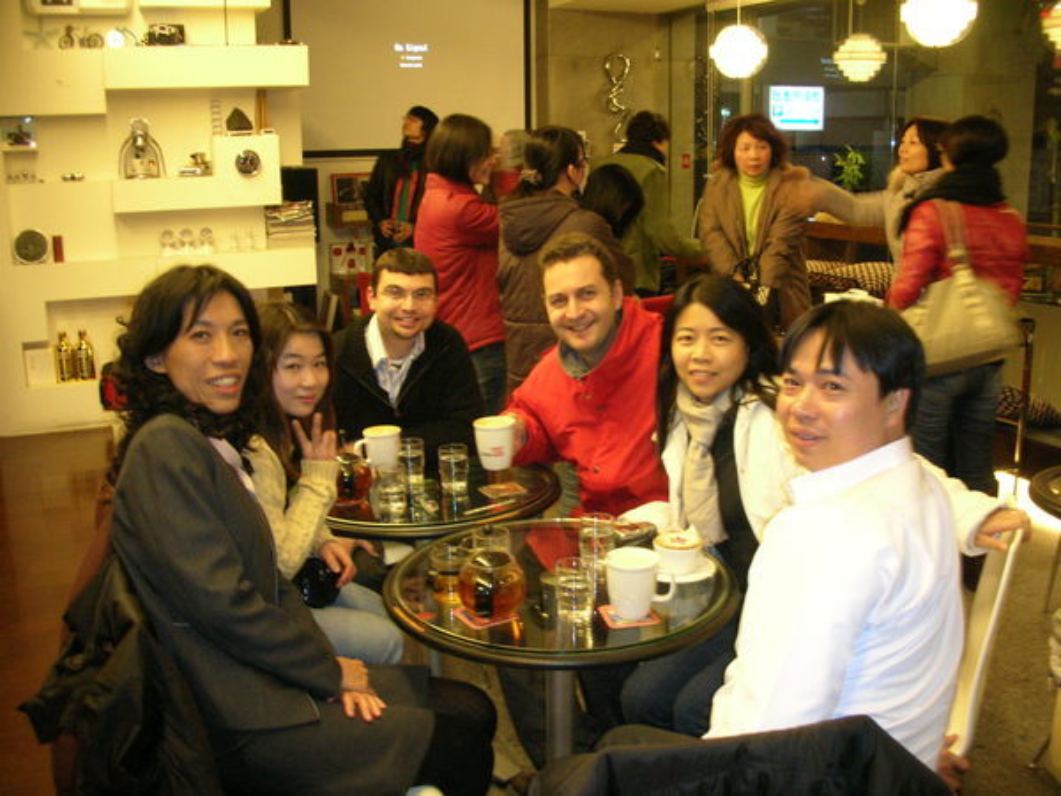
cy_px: 398
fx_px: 1073
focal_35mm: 35
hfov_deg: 52.6
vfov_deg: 40.7
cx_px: 530
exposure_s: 1/4
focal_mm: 5.8
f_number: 3
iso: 200
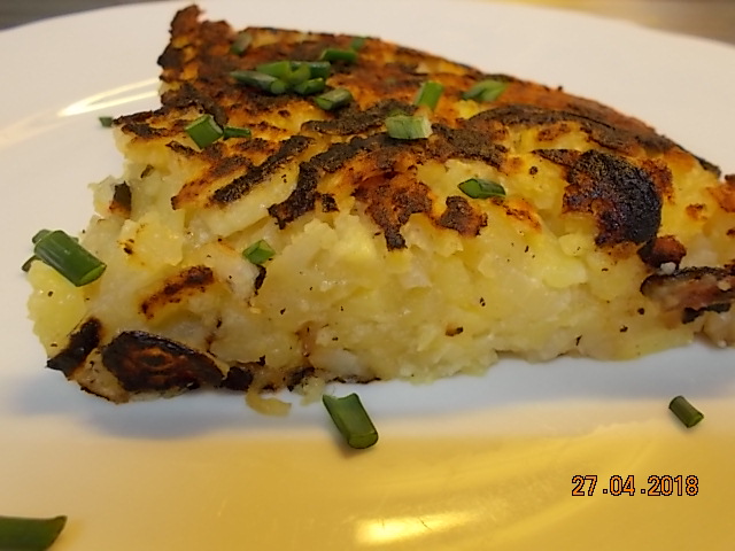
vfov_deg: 46.8
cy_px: 276
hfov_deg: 60.0
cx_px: 368
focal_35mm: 30
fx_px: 637
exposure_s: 1/25
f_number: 3.4
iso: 125
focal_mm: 5.3
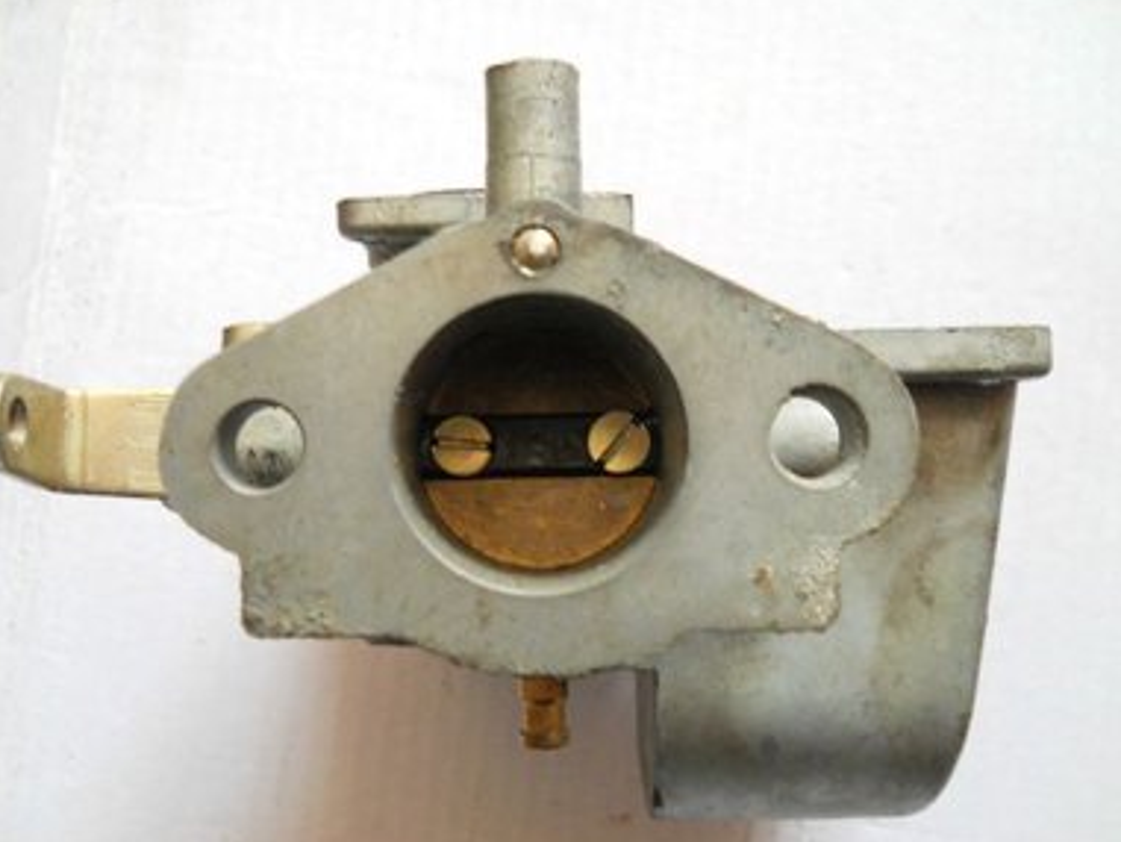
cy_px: 424
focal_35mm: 43
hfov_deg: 43.8
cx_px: 535
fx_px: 1393
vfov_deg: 33.6
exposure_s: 1/30
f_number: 3.1
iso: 250
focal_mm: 6.72
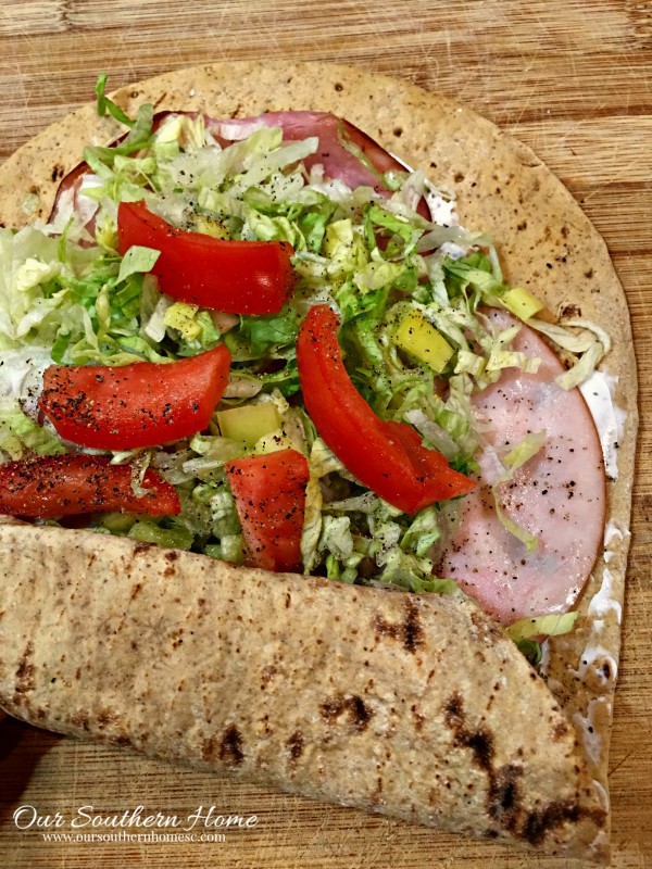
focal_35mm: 29
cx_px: 326
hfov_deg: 48.2
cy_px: 434
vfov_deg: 61.7
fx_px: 728
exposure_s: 1/15
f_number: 2.2
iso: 64
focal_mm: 4.15
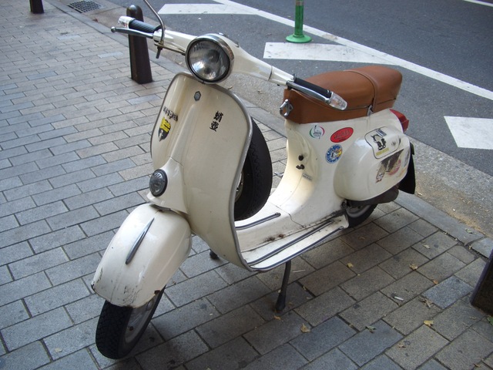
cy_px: 185
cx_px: 246
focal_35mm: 35
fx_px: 498
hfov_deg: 52.6
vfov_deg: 40.7
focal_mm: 5.8
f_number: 2.6
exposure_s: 1/60
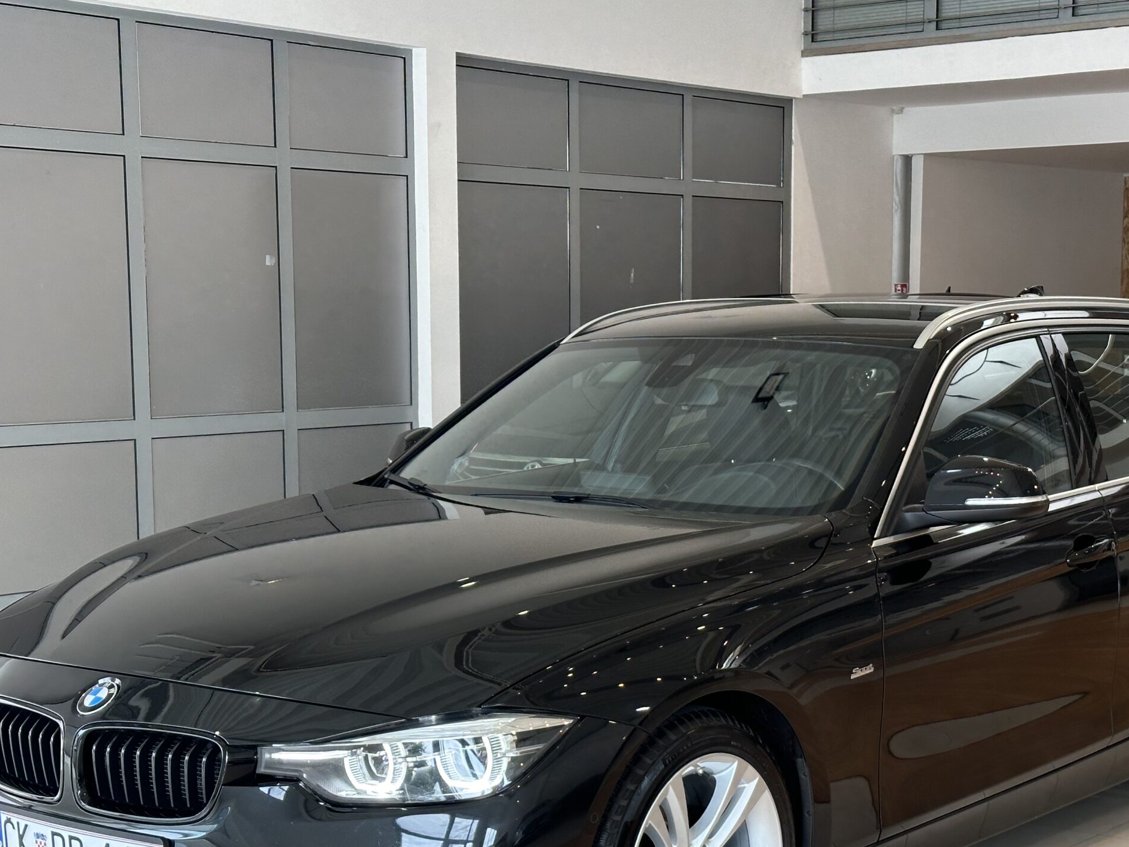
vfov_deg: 22.5
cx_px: 643
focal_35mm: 65
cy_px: 560
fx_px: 2120
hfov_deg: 29.8
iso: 50
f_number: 1.78
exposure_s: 1/184
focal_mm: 6.86
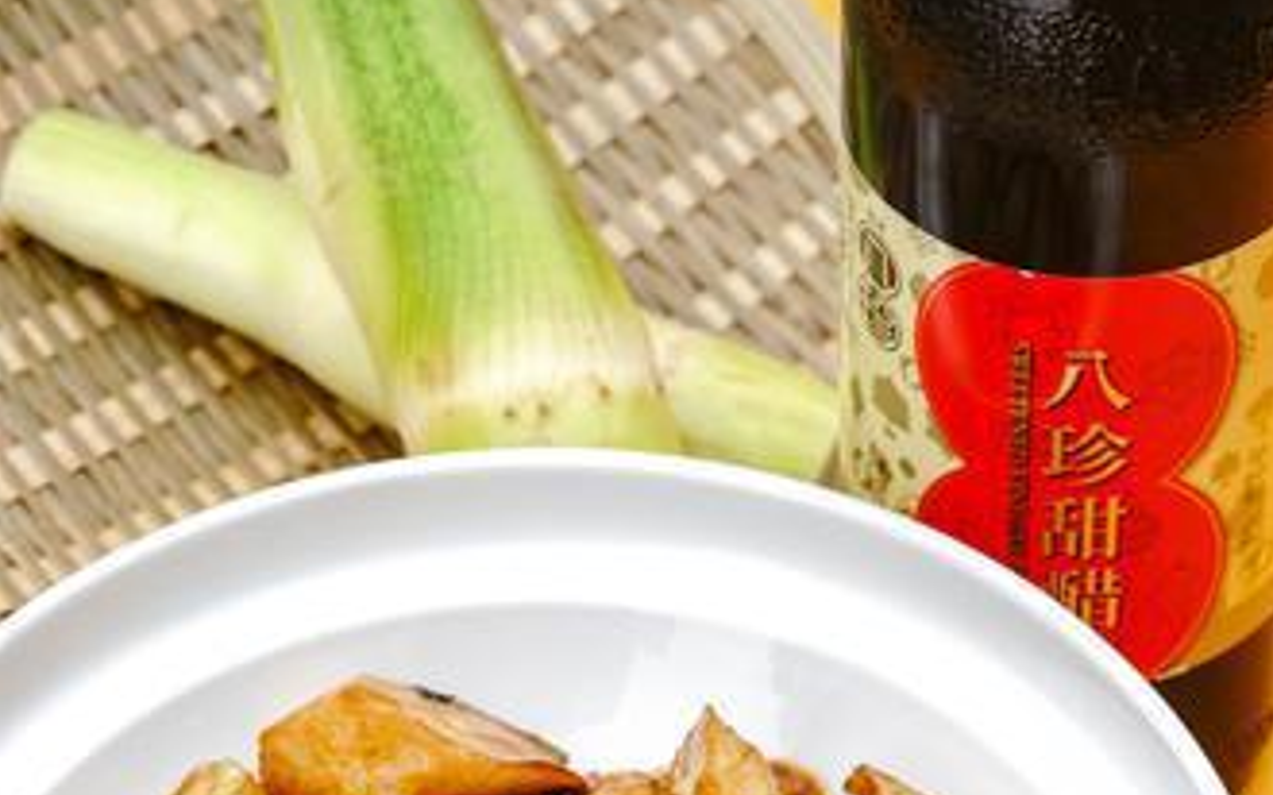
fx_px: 5896
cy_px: 795
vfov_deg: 7.7
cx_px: 638
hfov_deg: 12.3
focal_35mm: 170
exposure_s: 1/800
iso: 1600
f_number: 13
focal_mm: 110
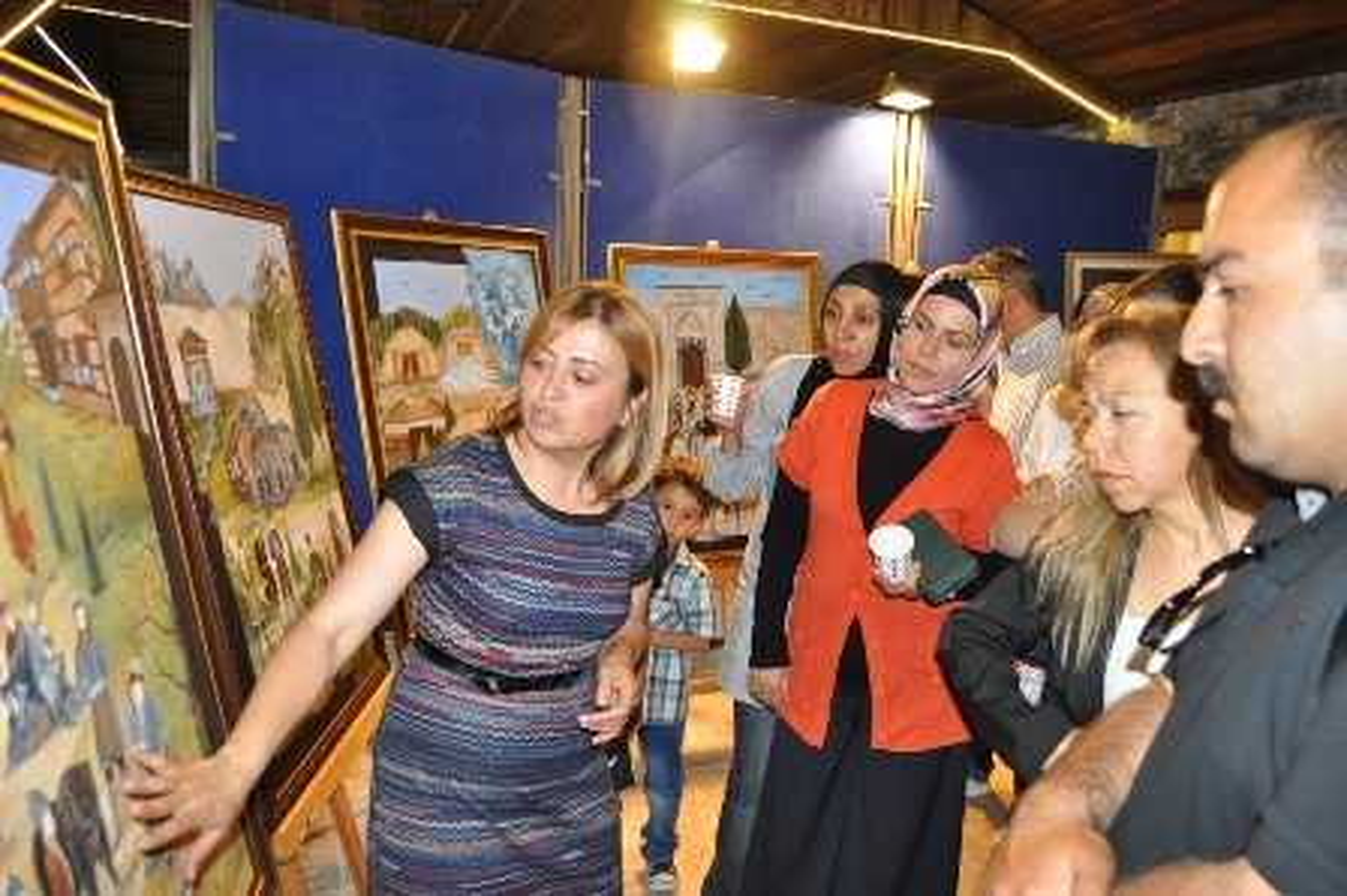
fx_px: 1009
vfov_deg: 47.9
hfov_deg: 67.4
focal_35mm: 27
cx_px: 674
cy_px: 448
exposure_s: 1/80
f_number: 4.5
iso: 1250
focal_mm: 18
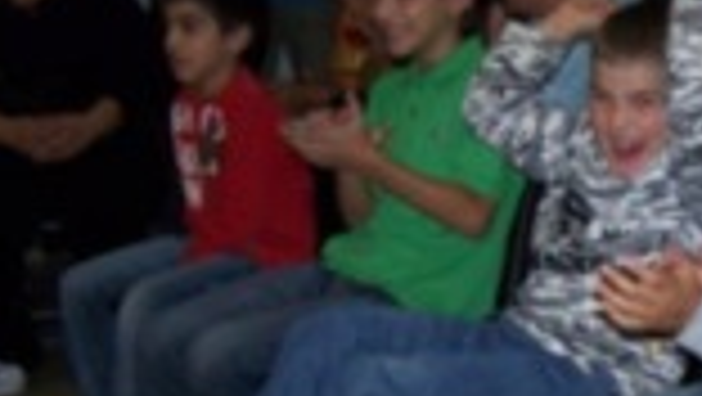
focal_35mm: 106
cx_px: 716
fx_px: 1974
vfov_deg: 11.4
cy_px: 261
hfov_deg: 19.5
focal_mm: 6.3
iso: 80
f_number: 2.8
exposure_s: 1/60
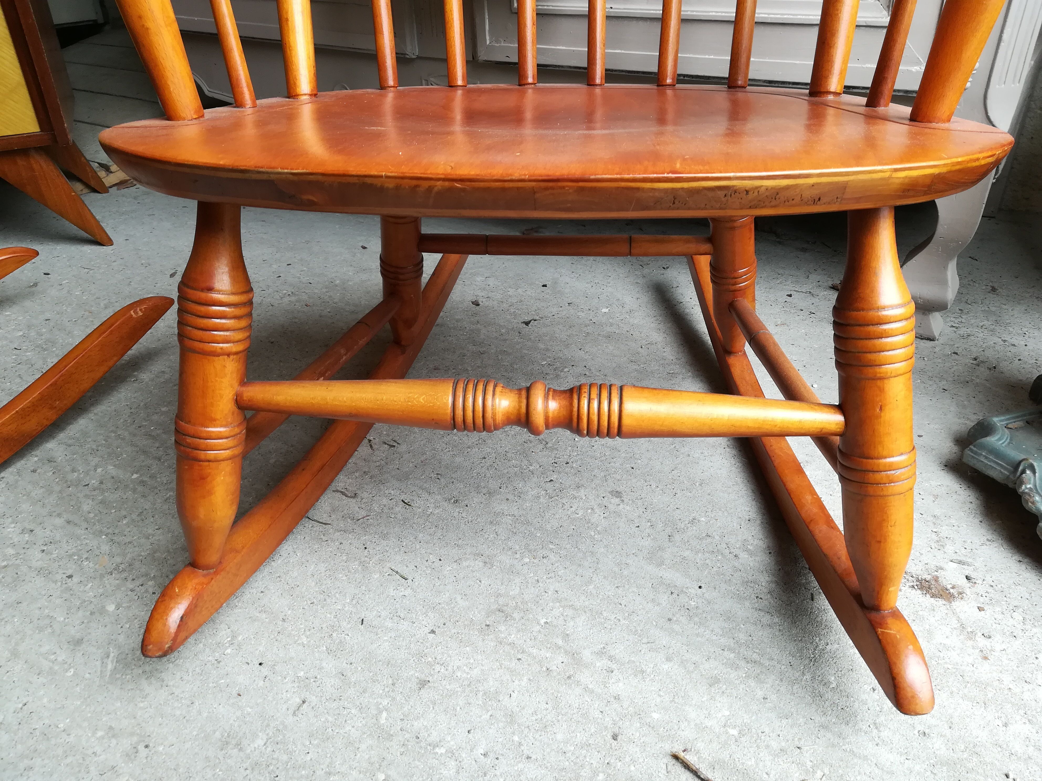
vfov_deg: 53.1
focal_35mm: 26
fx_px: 783
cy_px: 390
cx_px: 521
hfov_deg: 67.3
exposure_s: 1/60
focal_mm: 3.83
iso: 80
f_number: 2.2
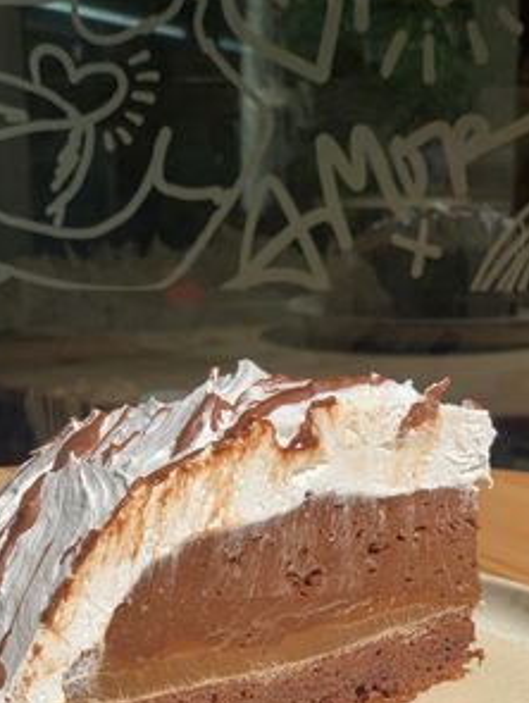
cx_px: 243
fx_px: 1525
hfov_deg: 19.7
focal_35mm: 75
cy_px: 500
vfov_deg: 25.7
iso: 16
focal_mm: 6
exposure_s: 1/2083
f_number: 2.4
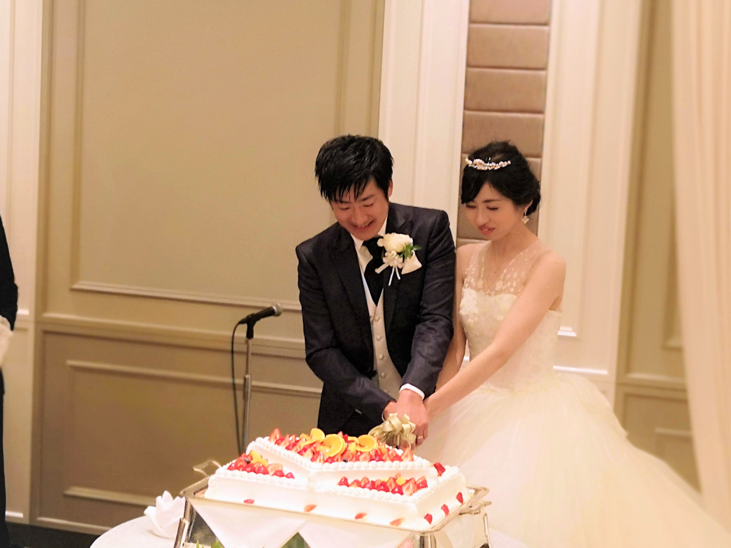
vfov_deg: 18.9
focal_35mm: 78
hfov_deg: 25.0
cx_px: 366
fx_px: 1647
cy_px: 284
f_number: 1.8
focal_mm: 3.95
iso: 125
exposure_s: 1/50
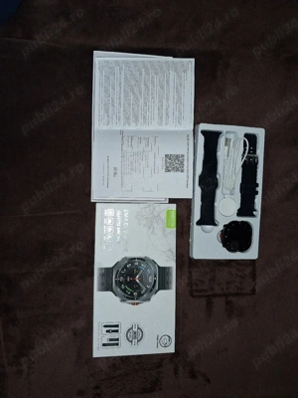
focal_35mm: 27
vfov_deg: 65.3
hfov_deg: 51.4
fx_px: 310
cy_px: 199
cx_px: 149
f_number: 1.8
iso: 200
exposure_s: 1/120
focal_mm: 4
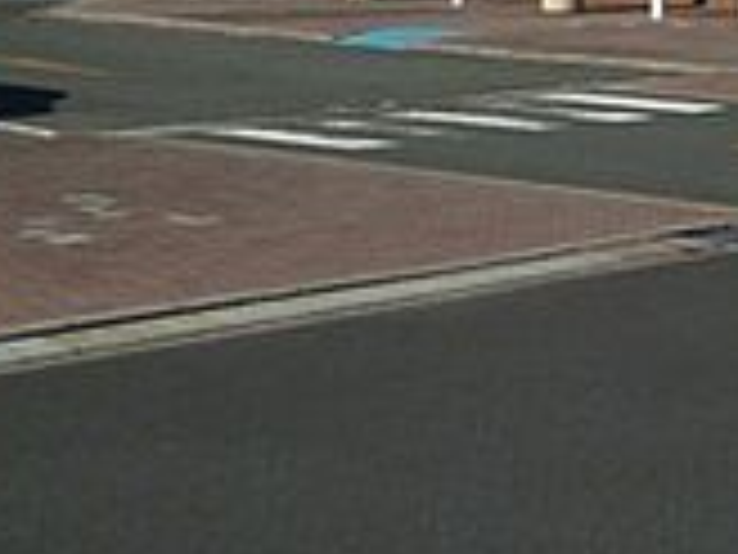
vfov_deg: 13.0
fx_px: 2260
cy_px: -331
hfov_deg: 18.2
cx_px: 684
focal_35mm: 106
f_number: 9
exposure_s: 1/250
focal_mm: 5
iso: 100
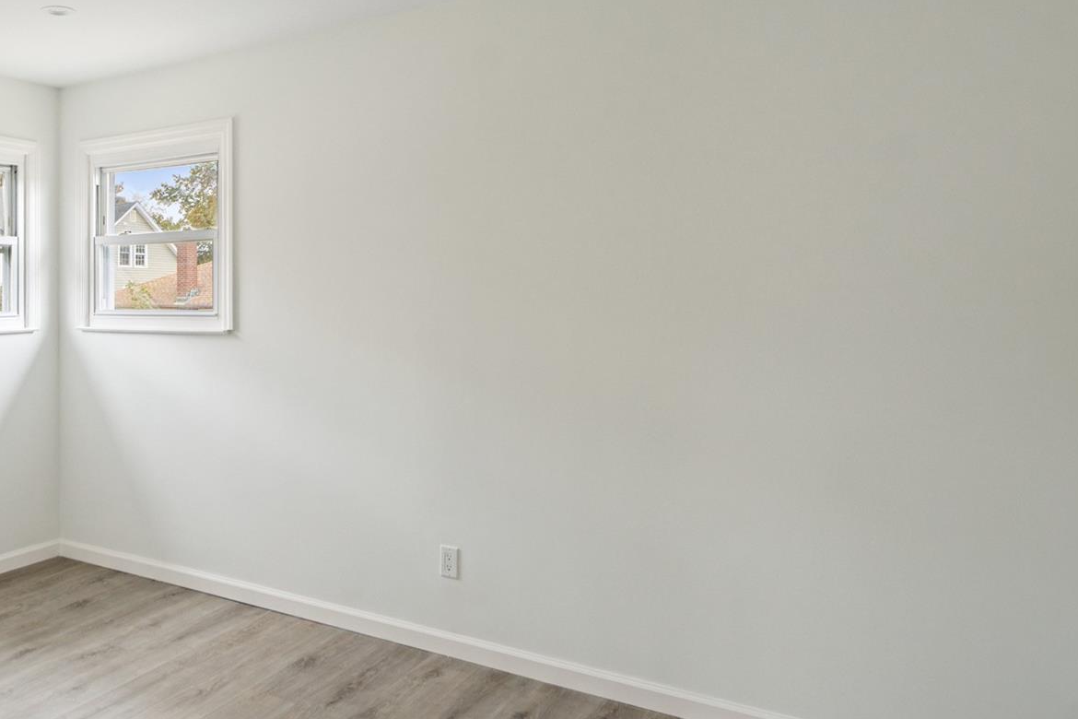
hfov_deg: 61.6
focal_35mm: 28
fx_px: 838
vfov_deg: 46.1
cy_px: 287
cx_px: 264
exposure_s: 1/10
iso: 320
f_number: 5
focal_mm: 16
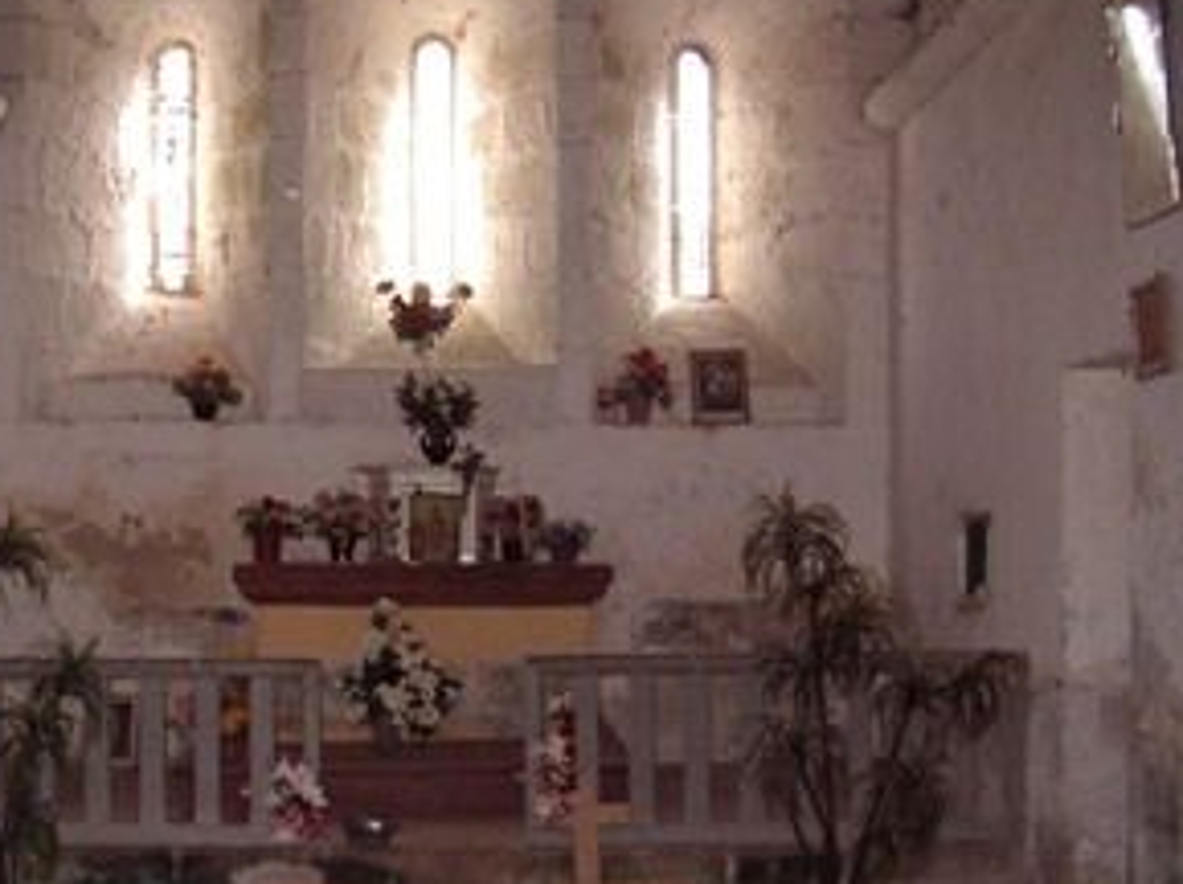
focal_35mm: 59
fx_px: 2014
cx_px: 336
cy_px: 495
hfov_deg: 32.3
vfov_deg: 24.7
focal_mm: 5.8
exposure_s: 1/60
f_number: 2.6
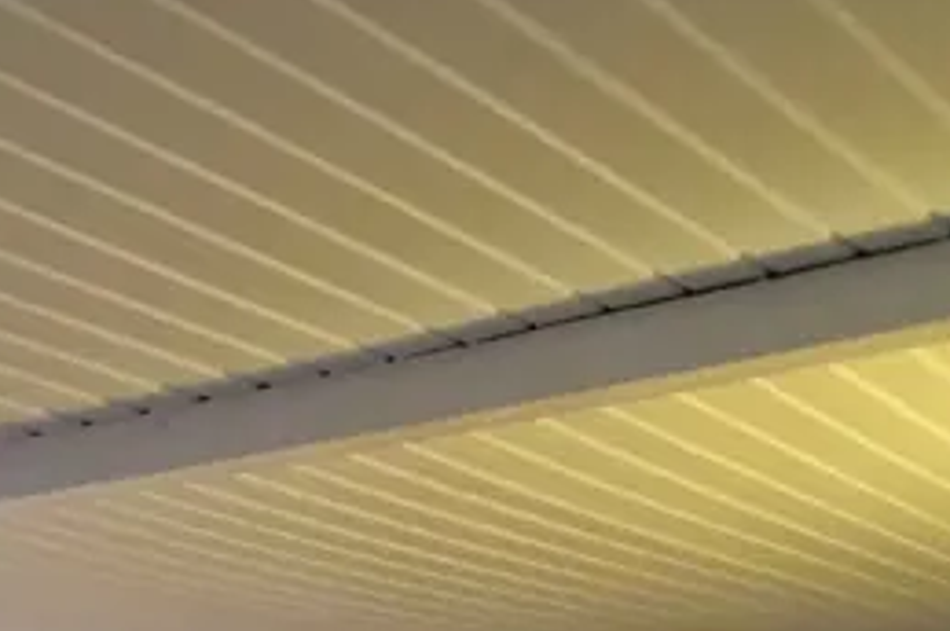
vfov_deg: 14.6
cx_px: -51
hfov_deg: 25.7
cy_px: 1332
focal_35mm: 74
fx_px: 1950
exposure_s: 1/50
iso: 640
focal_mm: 6.4
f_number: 1.8
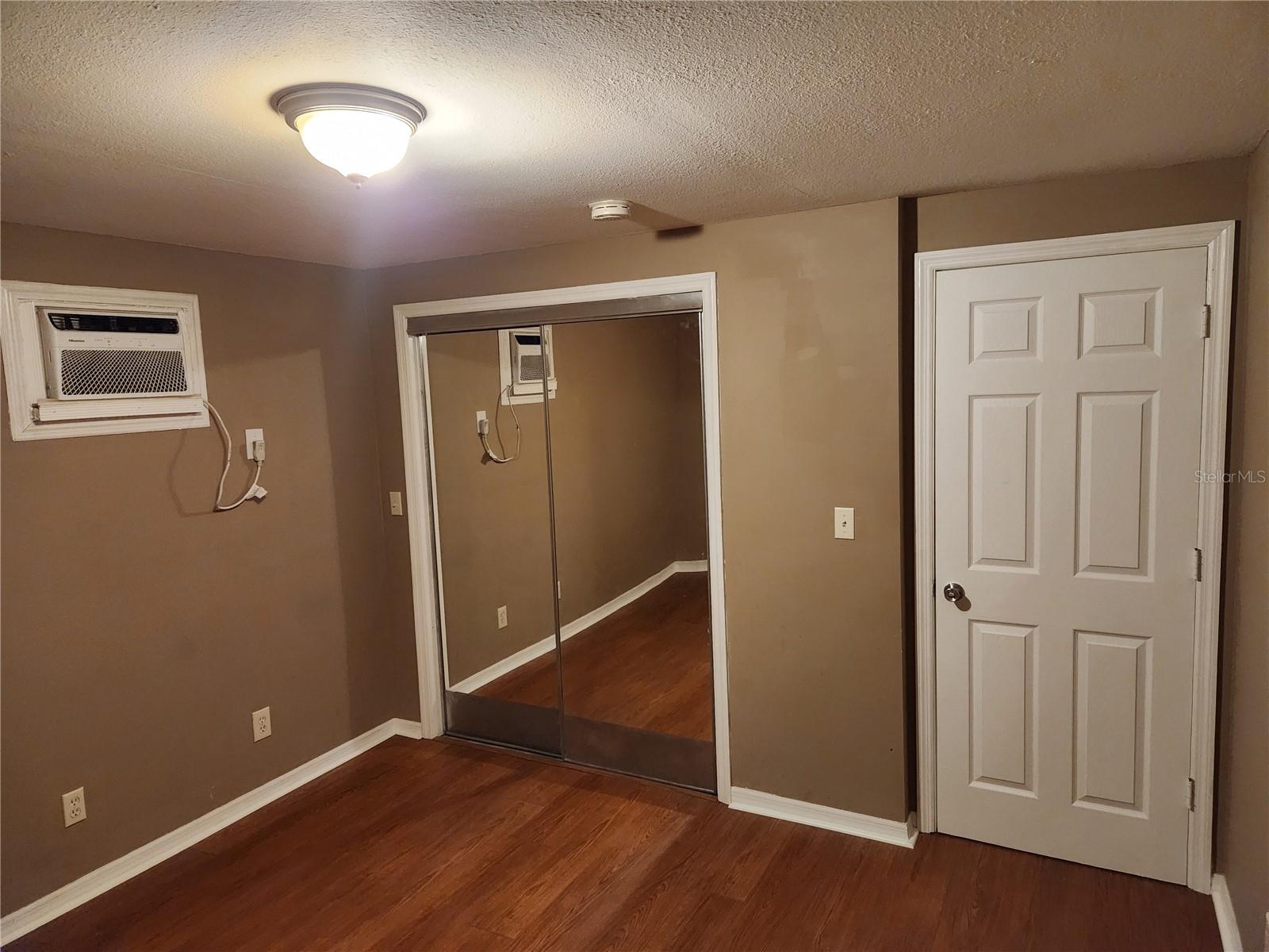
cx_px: 634
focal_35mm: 23
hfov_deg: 73.9
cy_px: 476
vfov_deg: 58.9
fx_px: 843
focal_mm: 5.4
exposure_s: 1/120
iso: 1000
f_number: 1.8
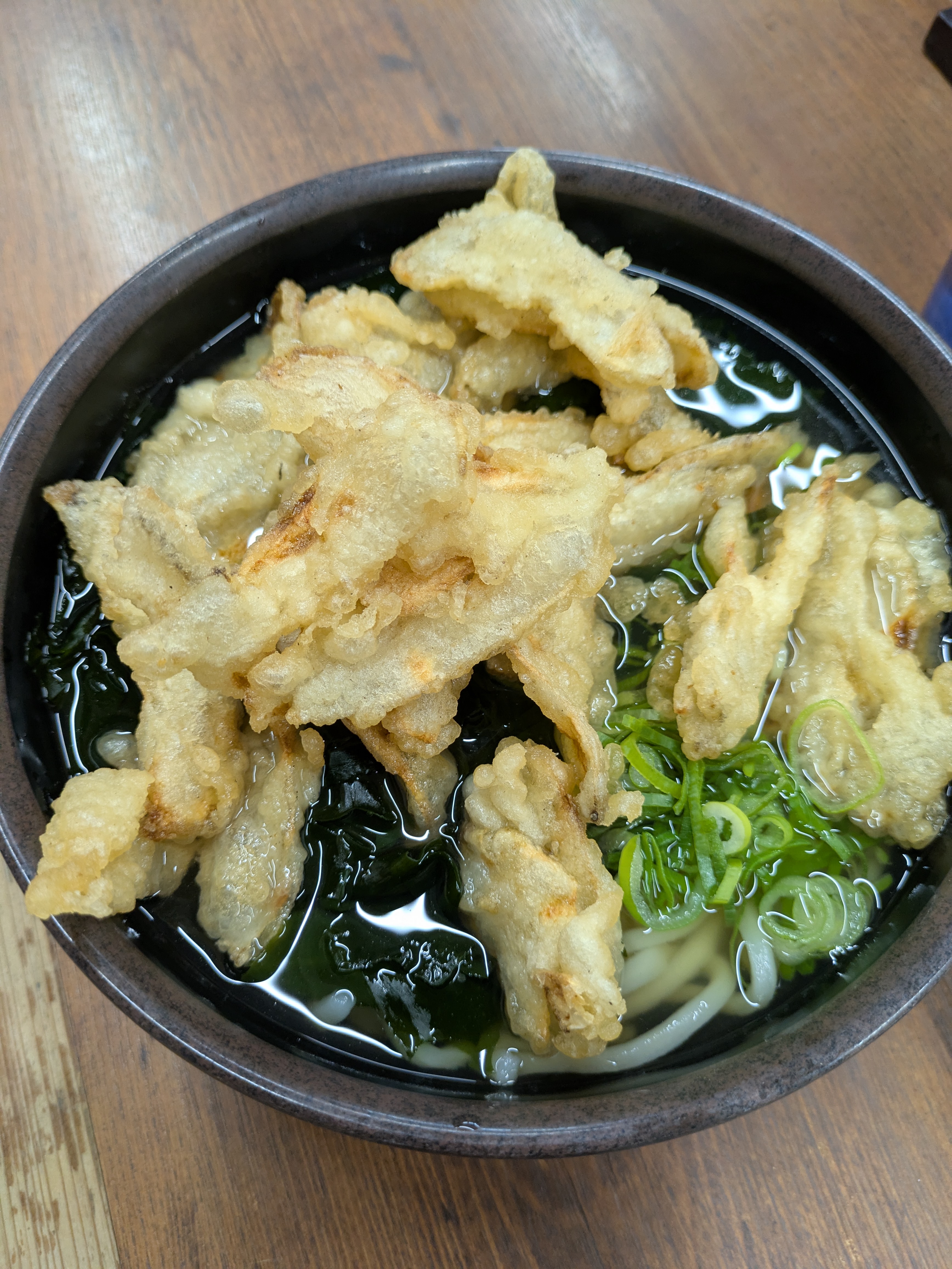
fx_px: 916
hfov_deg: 54.9
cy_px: 634
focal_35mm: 25
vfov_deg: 69.4
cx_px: 476
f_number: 1.89
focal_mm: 5.43
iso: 173
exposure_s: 1/120
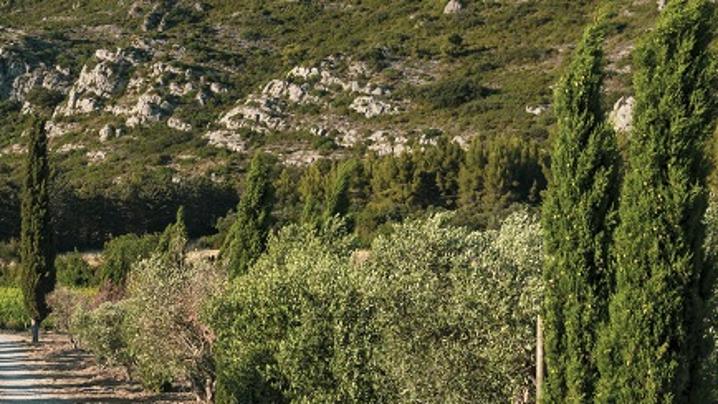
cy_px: 133
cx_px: 5
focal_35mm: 110
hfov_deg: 18.9
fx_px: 2094
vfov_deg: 11.0
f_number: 7.1
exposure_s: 1/200
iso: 100
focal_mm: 38
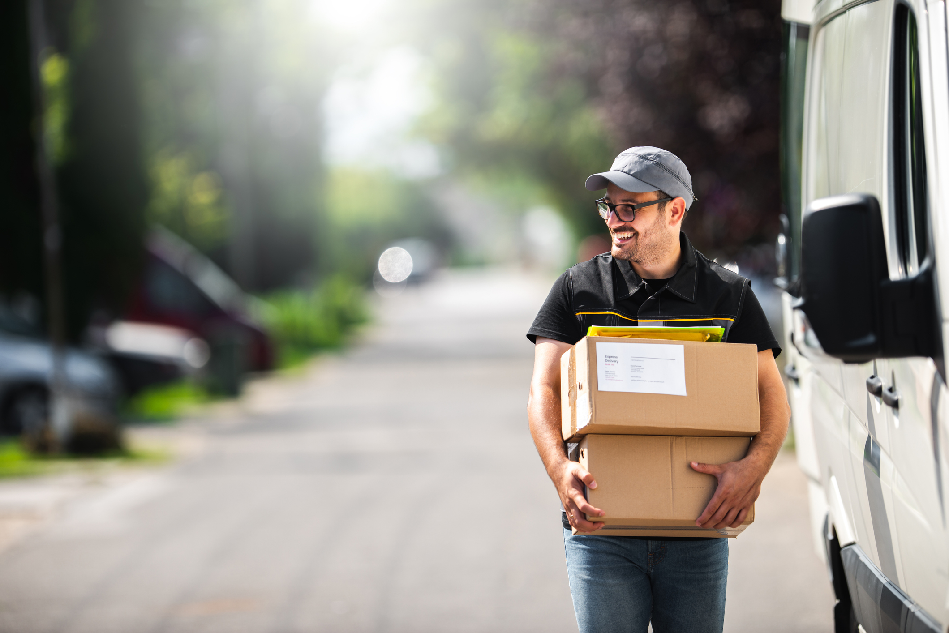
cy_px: 316
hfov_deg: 10.3
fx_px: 5273
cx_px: 474
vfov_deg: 6.9
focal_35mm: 200
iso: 100
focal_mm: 200
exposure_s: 1/1600
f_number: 2.2
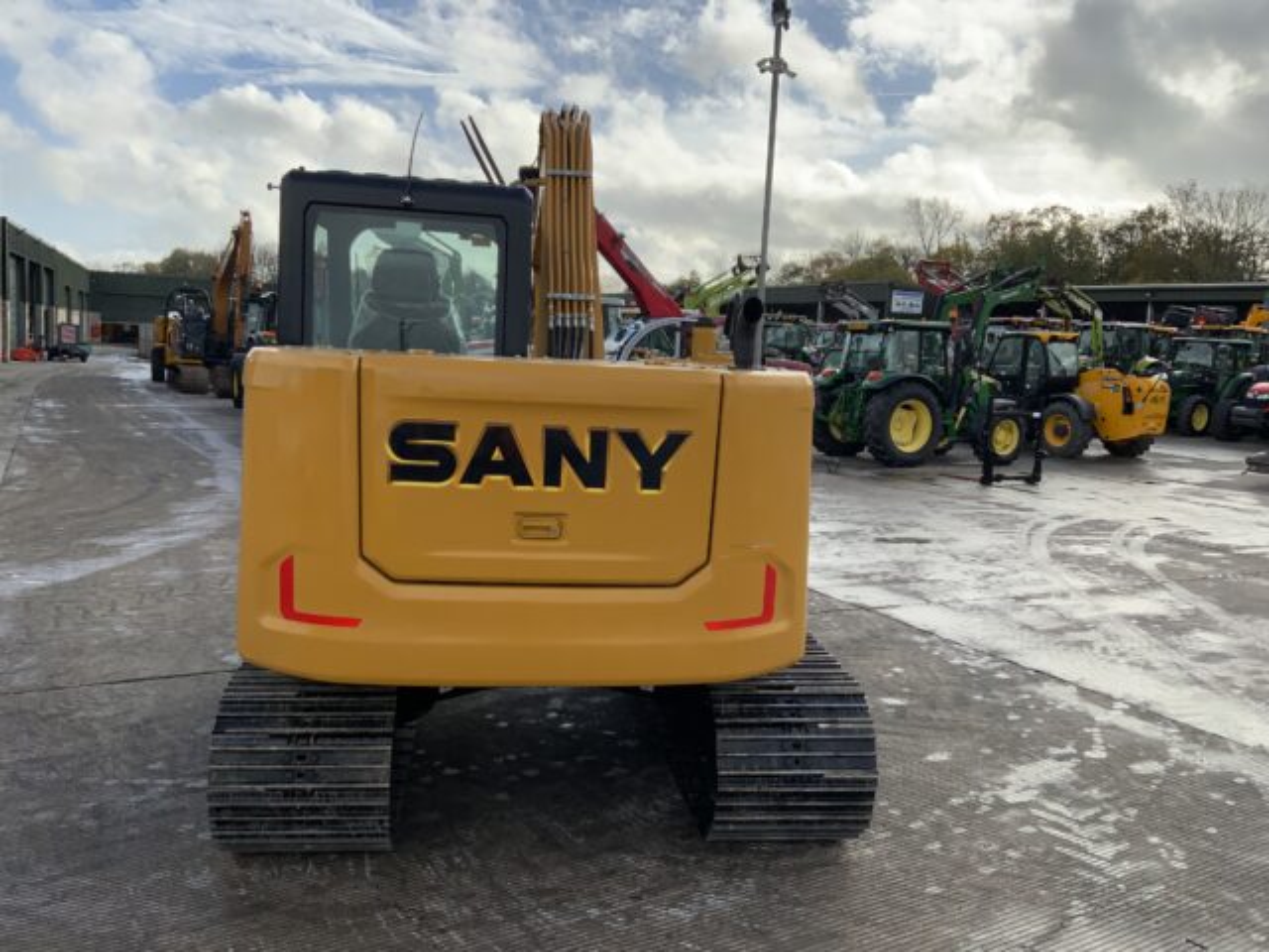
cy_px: 476
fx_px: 1063
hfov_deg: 61.7
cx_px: 634
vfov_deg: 48.2
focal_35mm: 29
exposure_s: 1/1626
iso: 16
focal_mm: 3
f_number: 1.8
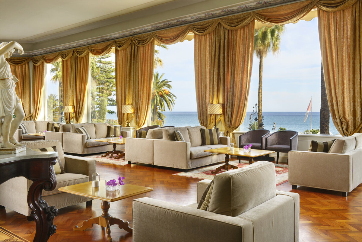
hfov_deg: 58.7
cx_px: 181
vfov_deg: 41.1
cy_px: 121
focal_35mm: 32
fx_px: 322
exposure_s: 1/200
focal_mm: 32
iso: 100
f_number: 13
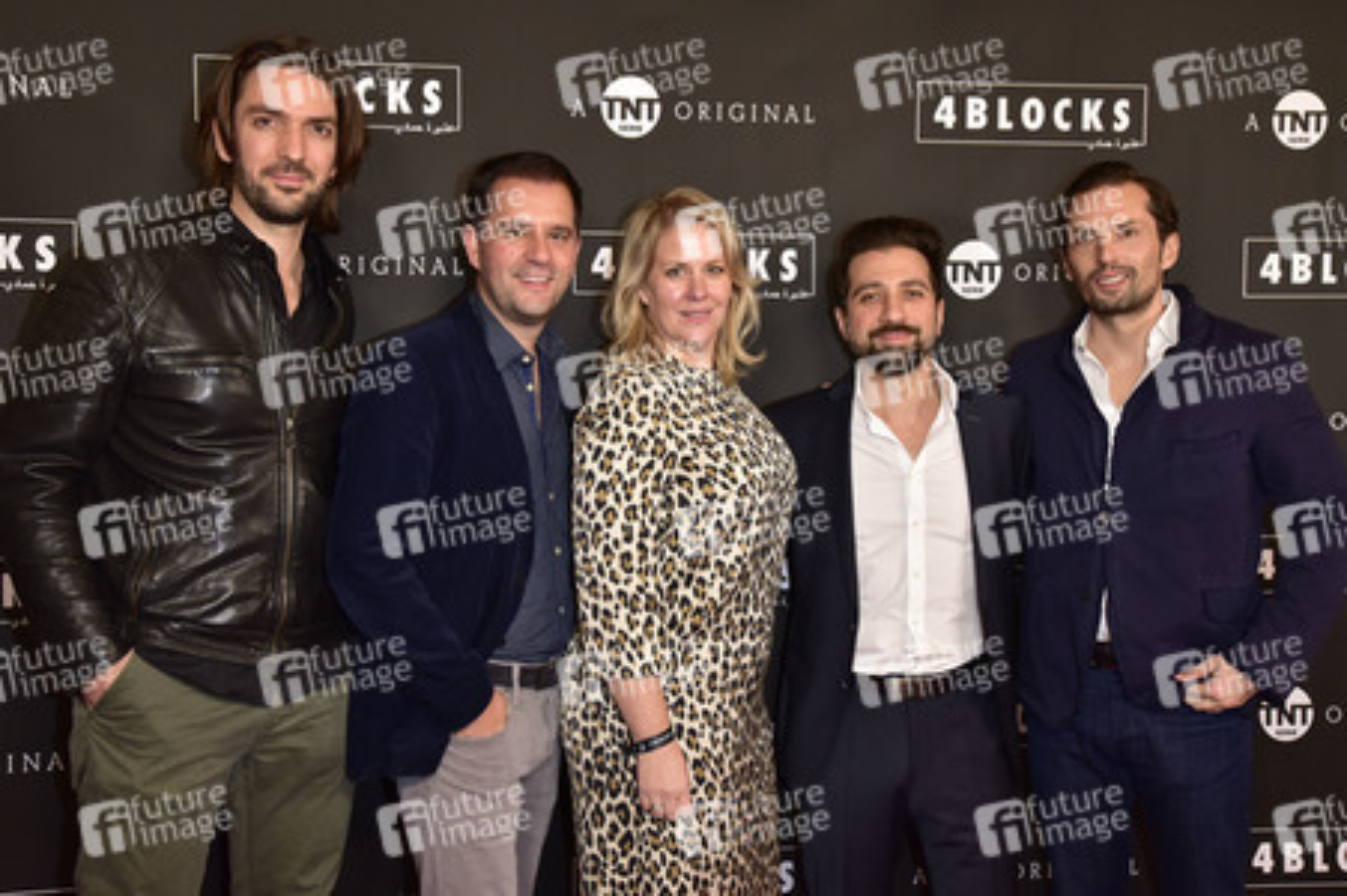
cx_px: 674
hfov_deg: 46.4
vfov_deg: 31.8
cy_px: 448
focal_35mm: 42
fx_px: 1570
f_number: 8
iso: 2000
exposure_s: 1/250
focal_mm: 42
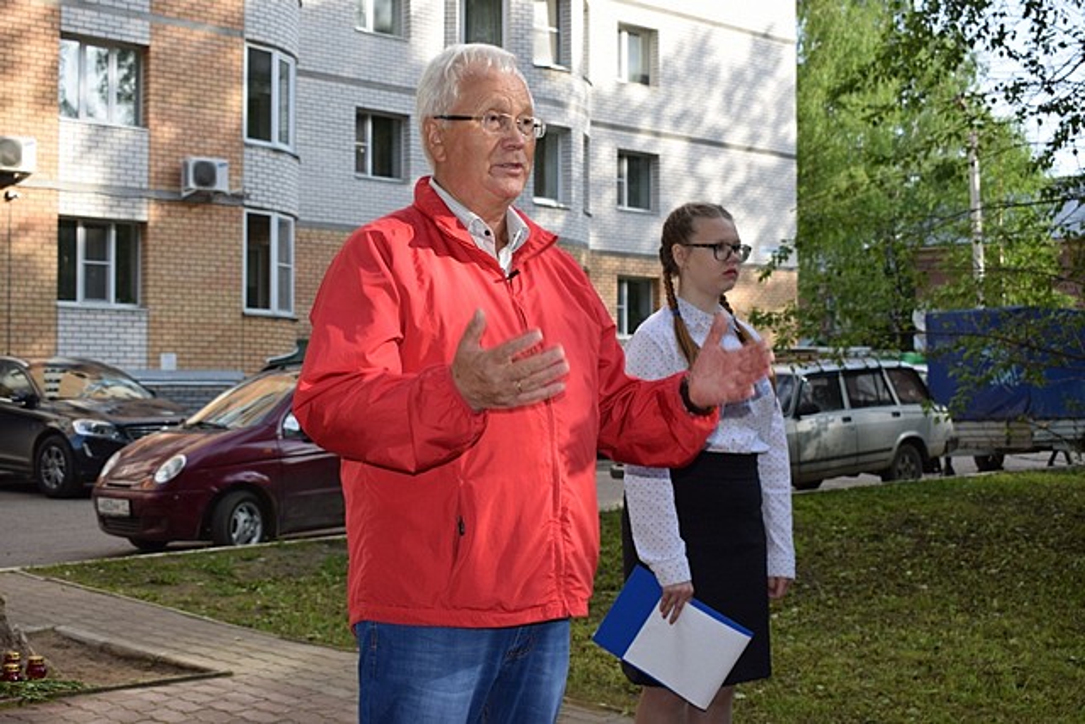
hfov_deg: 38.9
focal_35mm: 51
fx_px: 1537
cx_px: 542
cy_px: 362
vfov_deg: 26.5
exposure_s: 1/160
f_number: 5.6
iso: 100
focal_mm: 34
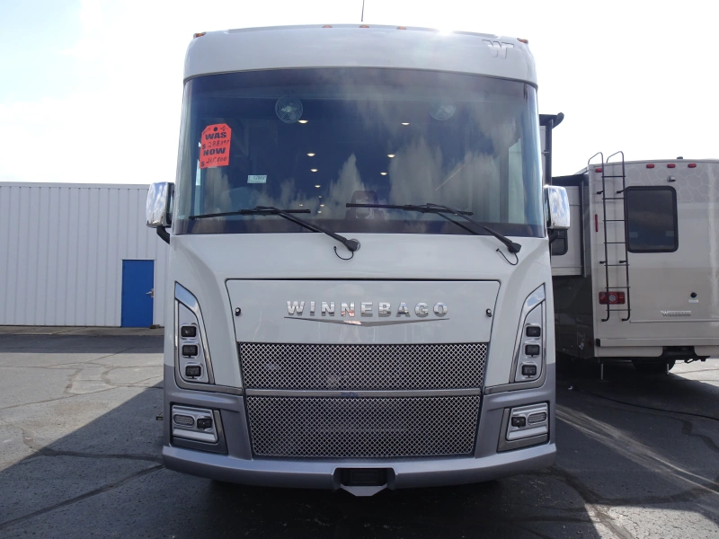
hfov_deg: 71.6
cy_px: 270
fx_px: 498
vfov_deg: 56.8
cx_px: 360
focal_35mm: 24
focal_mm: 4.1
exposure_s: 1/640
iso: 80
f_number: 3.5
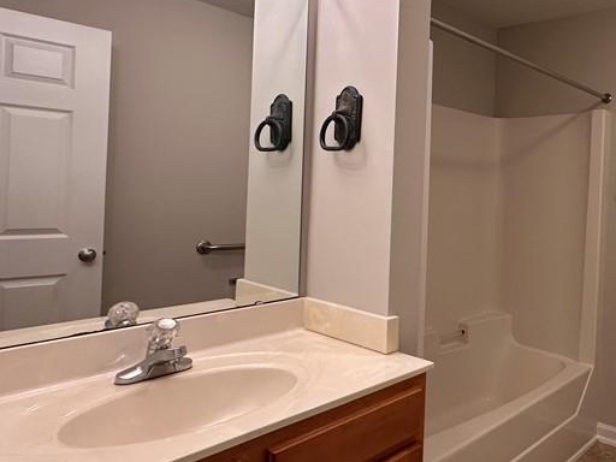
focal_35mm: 28
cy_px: 195
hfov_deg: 56.0
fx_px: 498
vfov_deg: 49.6
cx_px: 539
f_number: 2.2
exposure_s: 1/120
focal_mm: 2.22
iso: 200
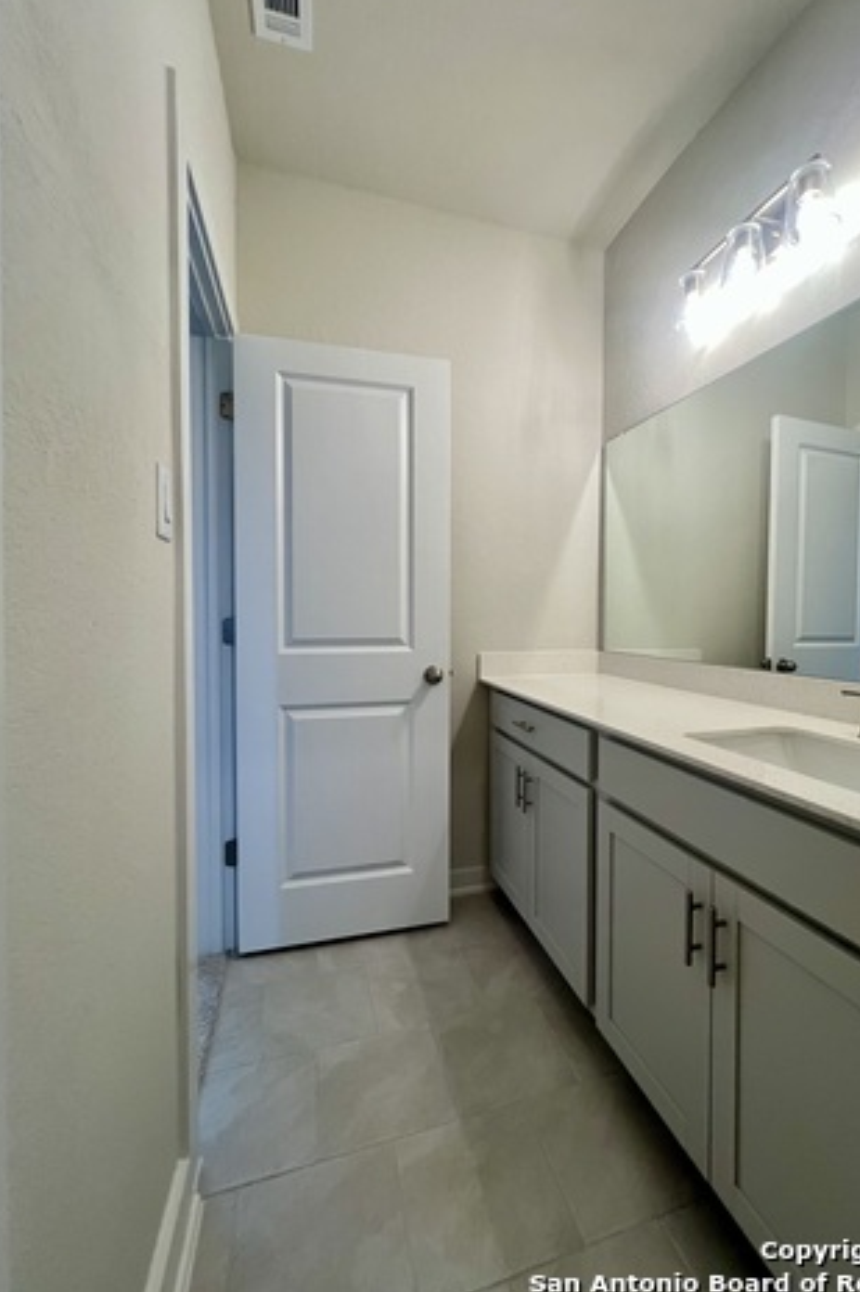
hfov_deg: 80.8
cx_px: 481
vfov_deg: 104.3
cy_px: 632
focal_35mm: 14
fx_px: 502
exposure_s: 1/120
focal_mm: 1.57
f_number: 1.8
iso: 200
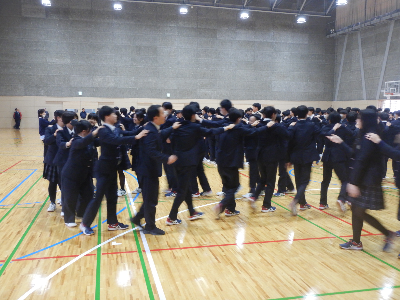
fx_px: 393
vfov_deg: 41.8
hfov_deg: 54.0
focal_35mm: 34
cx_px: 200
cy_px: 150
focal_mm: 6.1
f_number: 4.2
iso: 400
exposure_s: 1/20
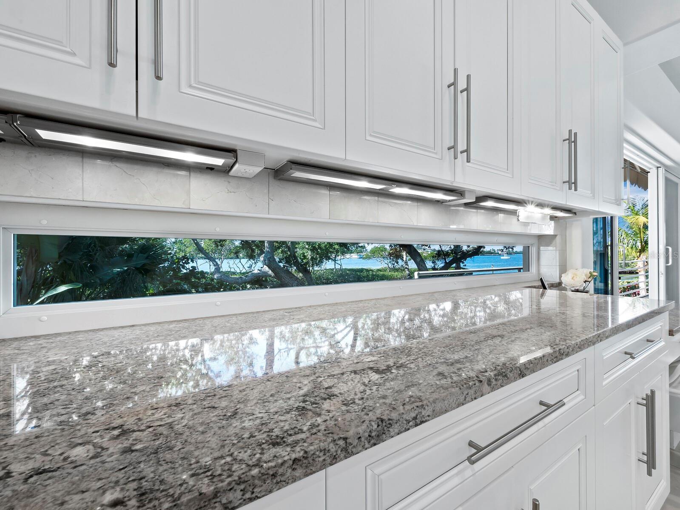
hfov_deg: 102.1
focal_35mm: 14
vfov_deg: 85.7
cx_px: 340
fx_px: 275
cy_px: 255
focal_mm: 7
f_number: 11
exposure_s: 1/4
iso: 400
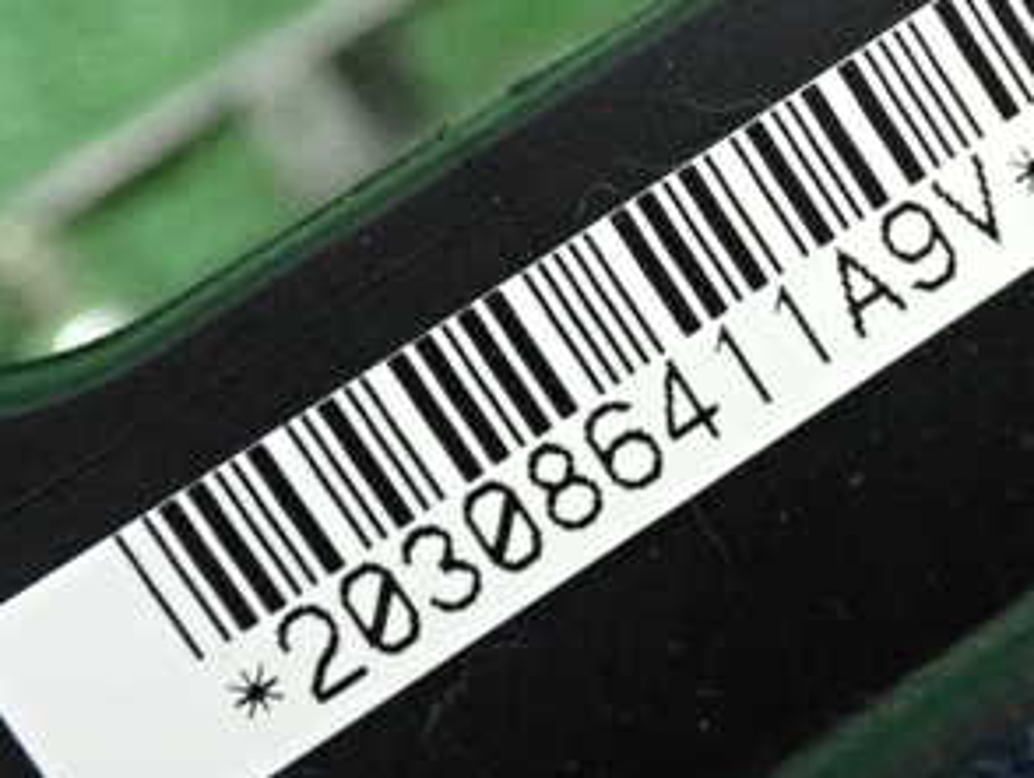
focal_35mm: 102
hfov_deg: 19.0
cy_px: 172
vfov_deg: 14.5
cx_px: 879
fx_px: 3049
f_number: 3.2
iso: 3200
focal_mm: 9.01
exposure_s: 1/125
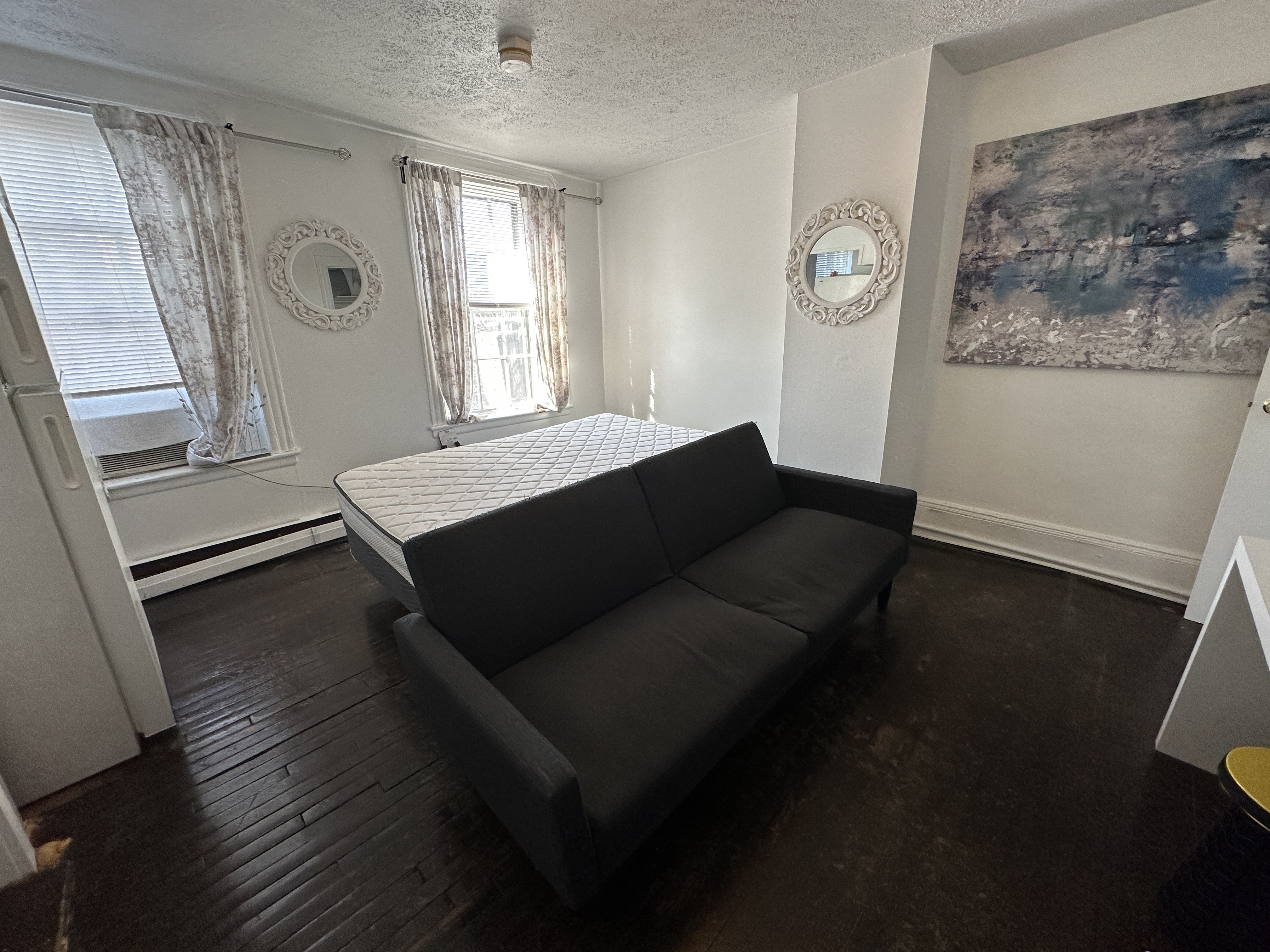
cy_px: 476
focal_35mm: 14
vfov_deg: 85.7
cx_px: 635
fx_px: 514
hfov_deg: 102.1
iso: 160
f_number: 2.2
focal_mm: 2.22
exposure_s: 1/120
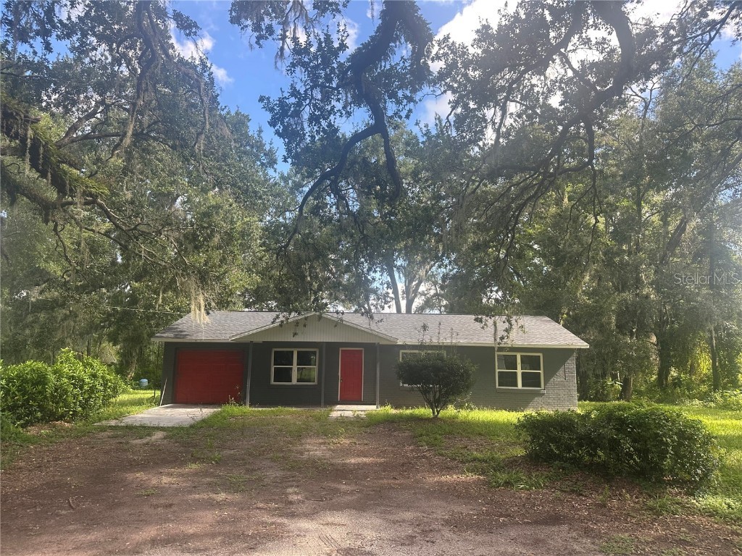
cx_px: 371
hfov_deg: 71.6
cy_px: 278
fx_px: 514
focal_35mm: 24
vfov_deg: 56.8
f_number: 1.78
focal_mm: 6.86
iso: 80
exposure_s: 1/570
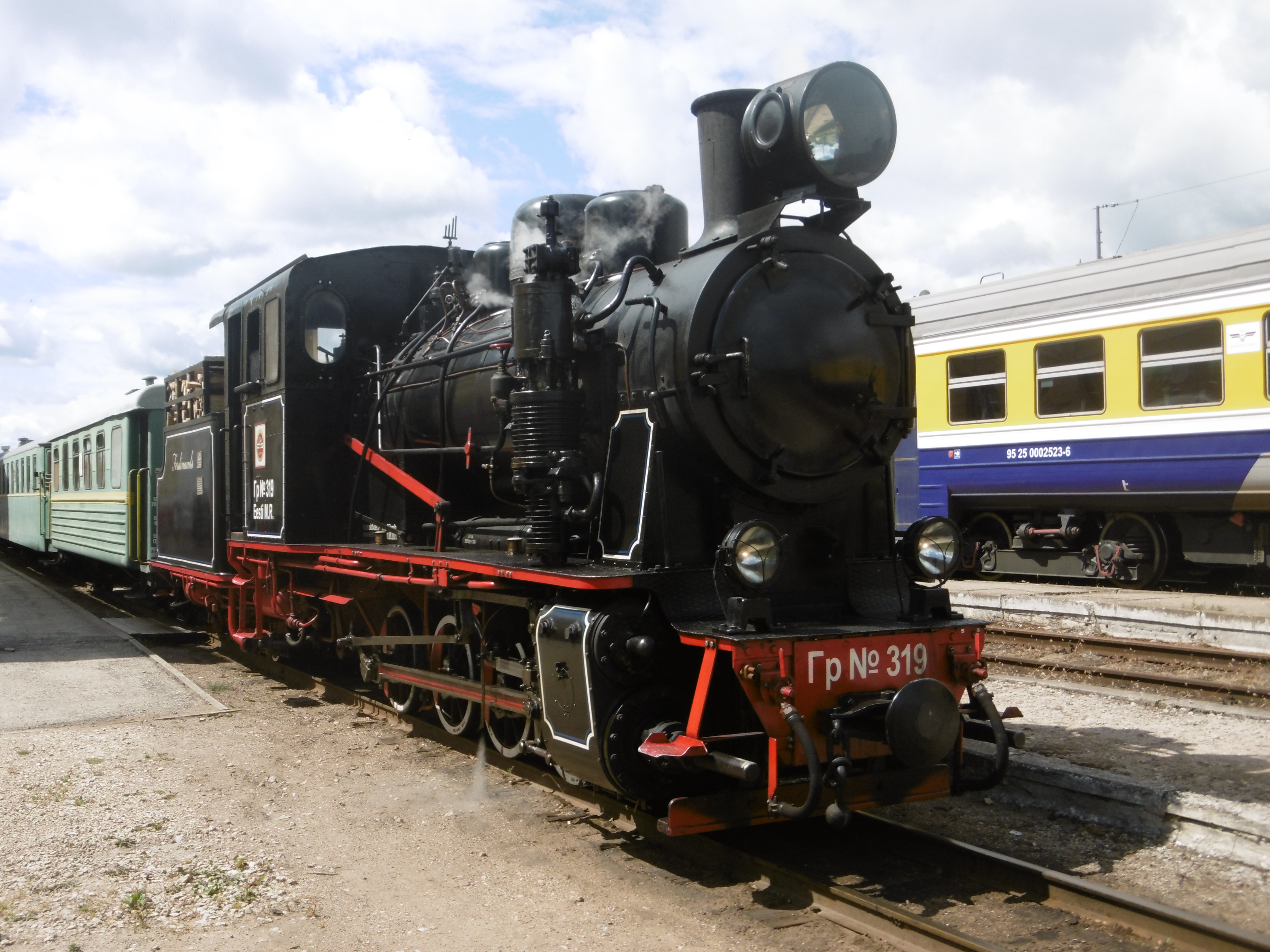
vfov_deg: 37.7
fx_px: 1394
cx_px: 635
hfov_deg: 49.0
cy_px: 476
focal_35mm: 38
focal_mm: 6.8
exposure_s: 1/800
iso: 100
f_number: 3.7
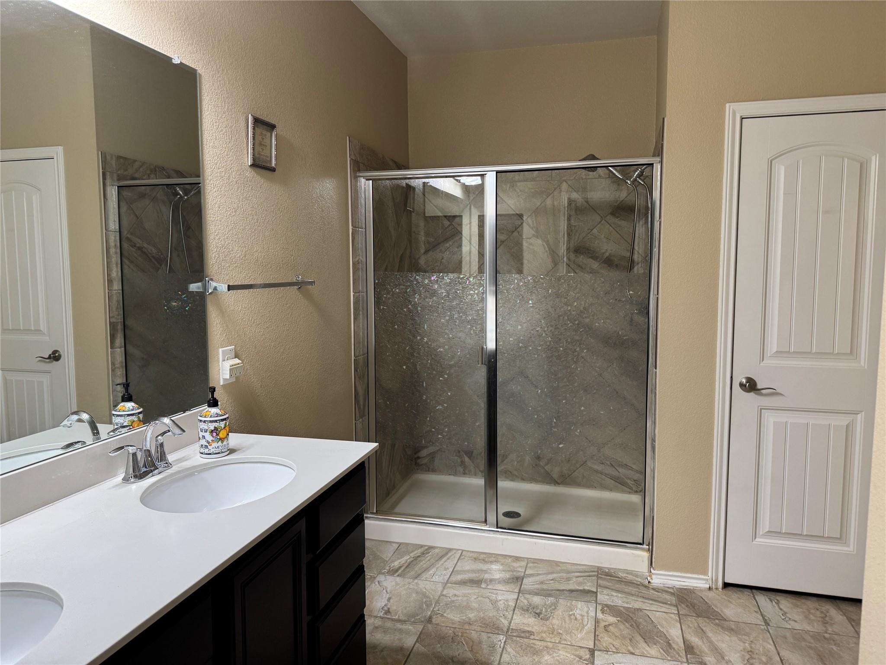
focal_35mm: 24
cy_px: 332
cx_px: 443
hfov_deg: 71.6
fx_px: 614
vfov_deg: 56.8
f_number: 1.78
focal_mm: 6.76
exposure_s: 1/60
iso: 160
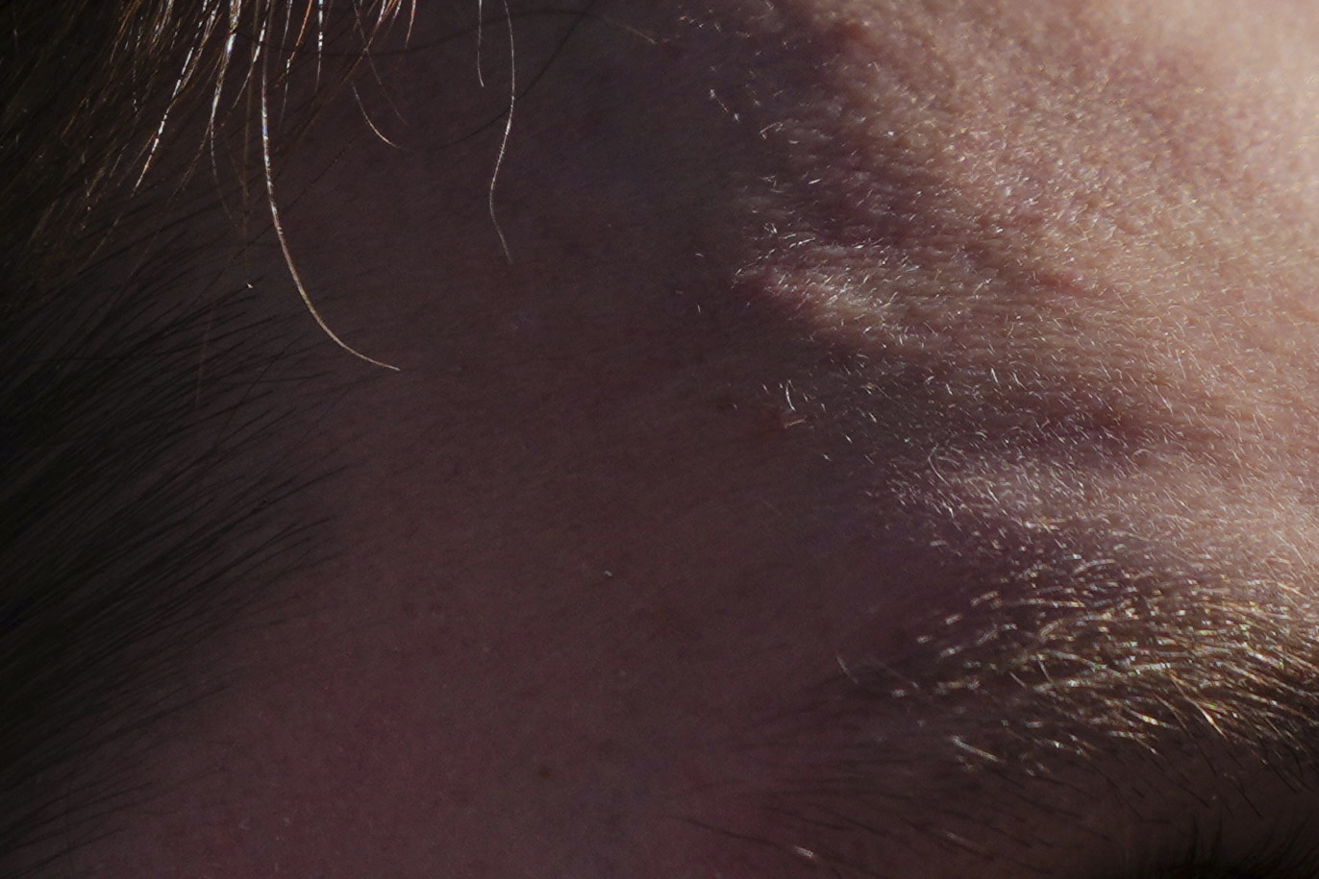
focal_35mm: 2519
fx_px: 92296
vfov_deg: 0.5
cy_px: 2055
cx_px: -846
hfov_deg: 0.8
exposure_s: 1/3200
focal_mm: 400
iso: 100
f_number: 2.8
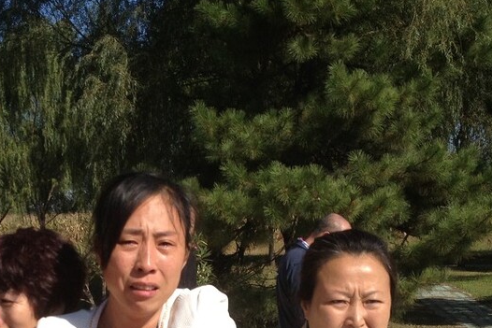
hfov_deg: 24.2
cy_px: 342
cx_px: 130
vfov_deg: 16.1
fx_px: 1135
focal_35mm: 83
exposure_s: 1/1672
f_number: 2.4
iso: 50
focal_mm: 4.28
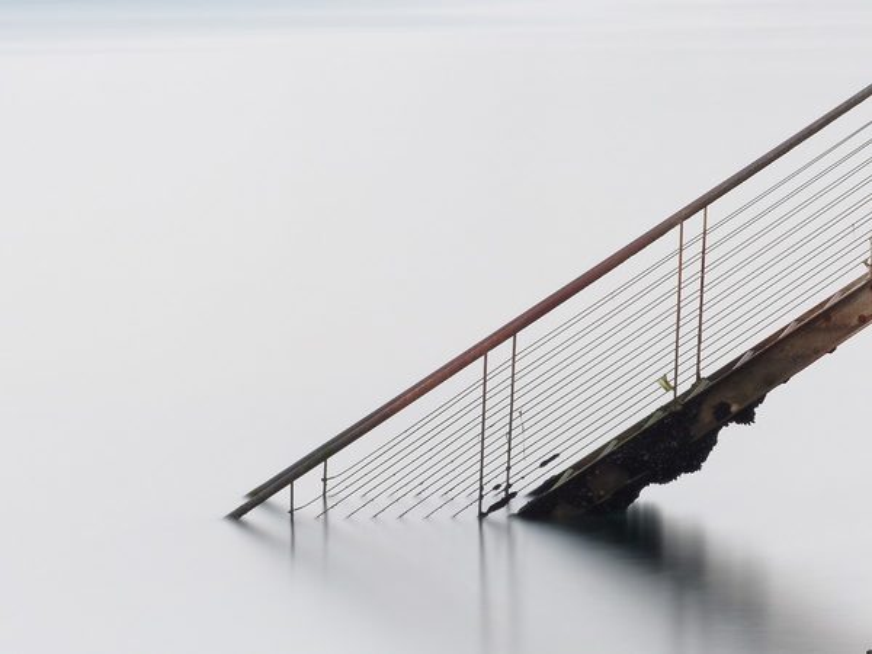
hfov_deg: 7.8
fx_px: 6398
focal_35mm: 254
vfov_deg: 5.9
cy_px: 327
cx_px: 436
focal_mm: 45.7
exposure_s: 50
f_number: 8
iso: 100
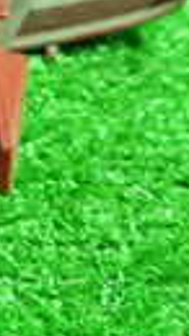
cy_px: -3
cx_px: -155
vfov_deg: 16.7
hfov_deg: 9.2
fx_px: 1124
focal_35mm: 126
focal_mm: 4.5
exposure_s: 1/30
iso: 500
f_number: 2
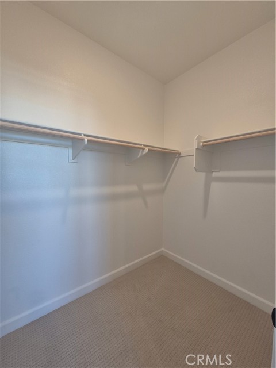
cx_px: 138
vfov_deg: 106.2
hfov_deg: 89.9
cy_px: 184
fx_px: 138
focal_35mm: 13
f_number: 2.2
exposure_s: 1/60
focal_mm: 1.74
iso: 125
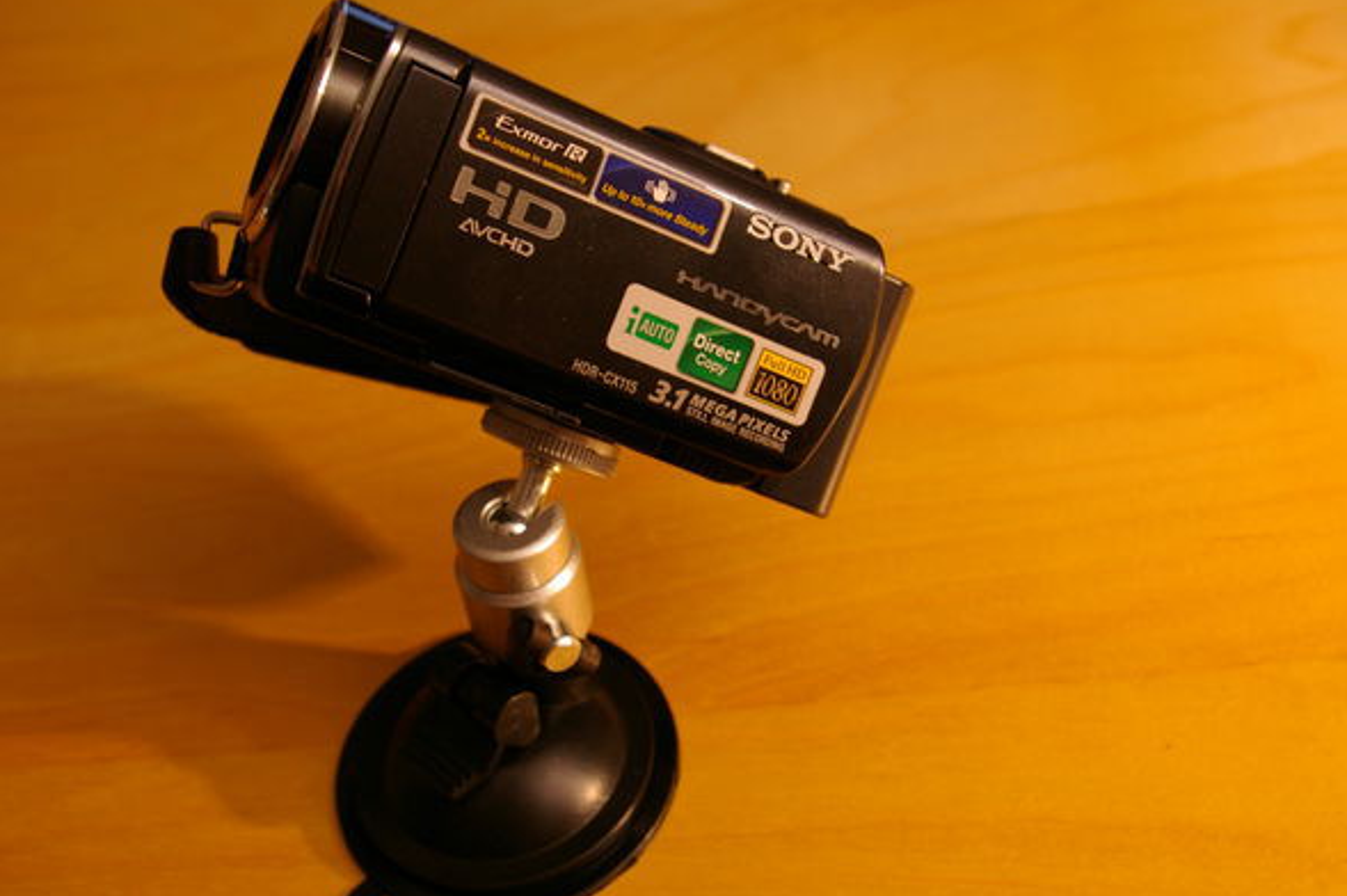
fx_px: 1890
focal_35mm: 51
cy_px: 457
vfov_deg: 26.7
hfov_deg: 39.2
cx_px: 691
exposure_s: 1/15
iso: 400
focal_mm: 31
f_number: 5.6
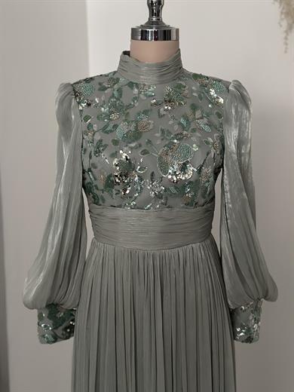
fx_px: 544
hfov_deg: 30.3
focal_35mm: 48
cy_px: 196
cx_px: 147
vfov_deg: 39.7
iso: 800
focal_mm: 6.86
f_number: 1.78
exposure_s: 1/37
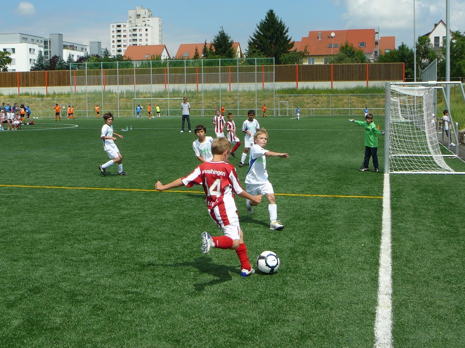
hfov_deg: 38.9
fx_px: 658
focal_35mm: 49
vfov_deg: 29.7
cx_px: 232
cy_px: 174
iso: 80
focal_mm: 7.3
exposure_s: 1/400
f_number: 5.6
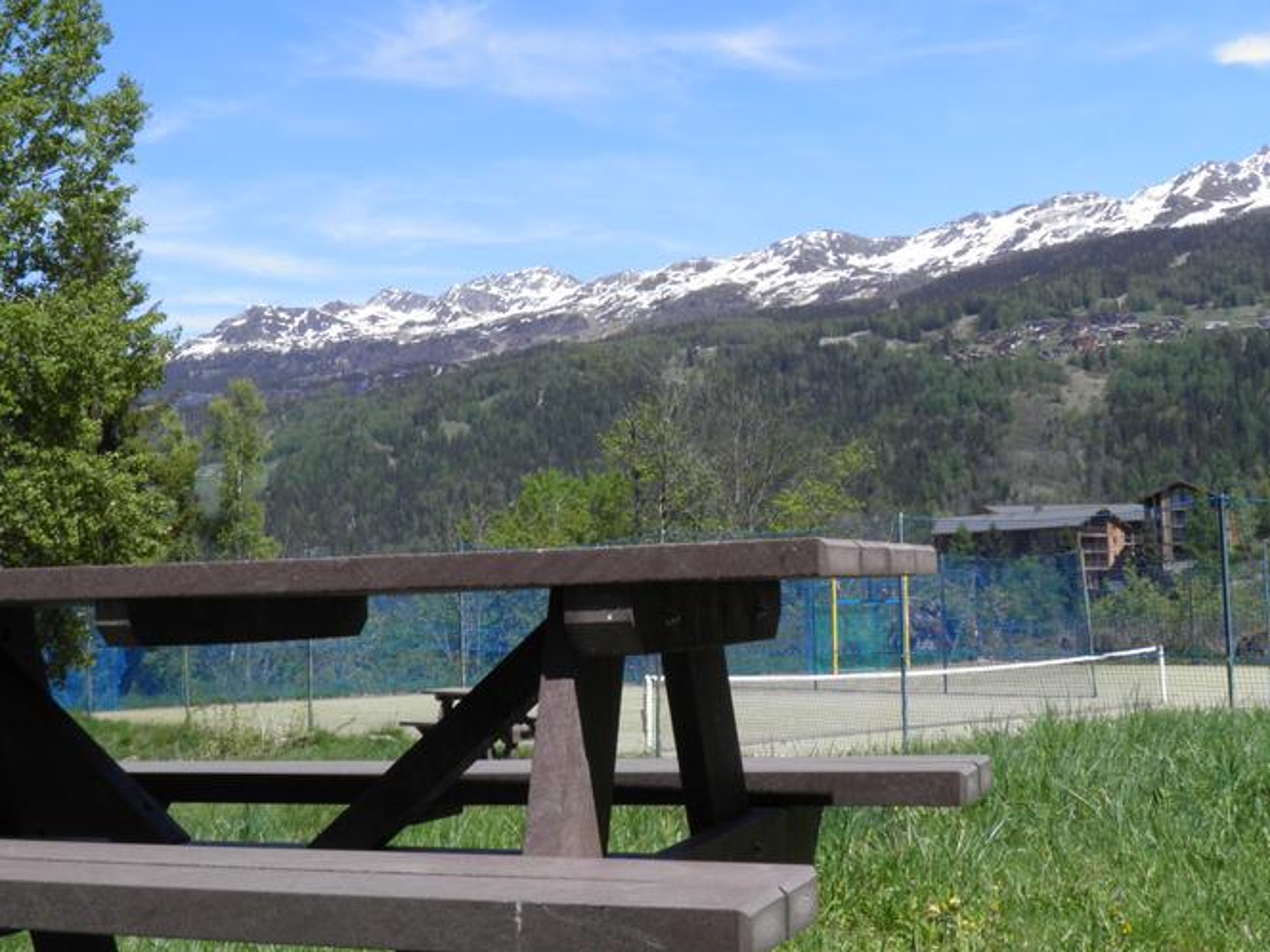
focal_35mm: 47
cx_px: 610
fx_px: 1724
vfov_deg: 30.8
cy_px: 413
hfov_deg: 40.4
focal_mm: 7.1
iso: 50
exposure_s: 1/250
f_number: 5.7
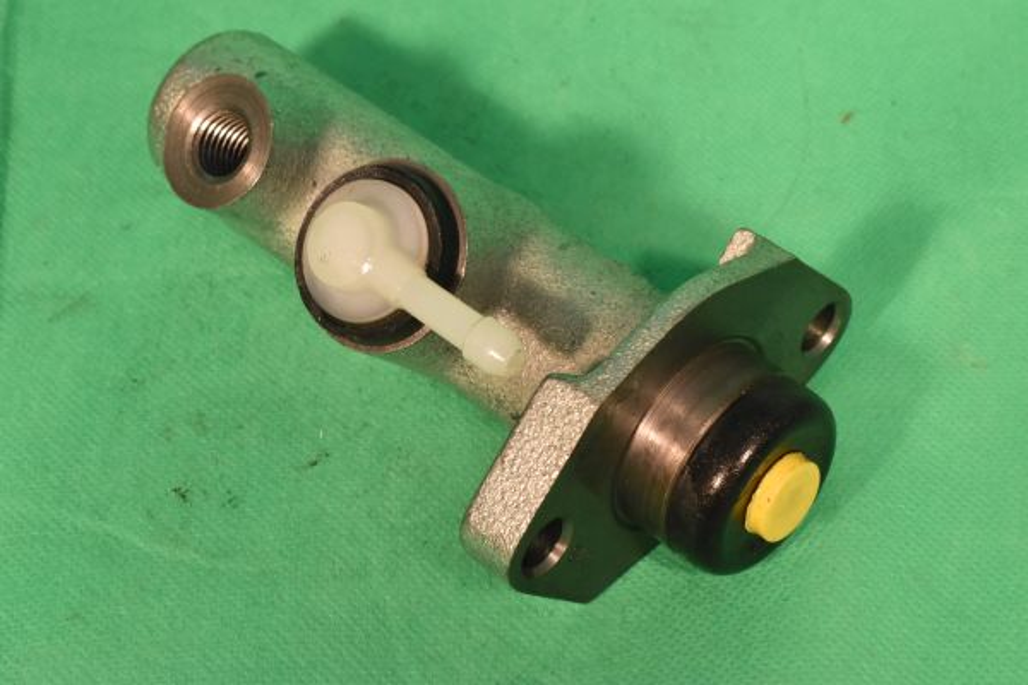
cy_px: 342
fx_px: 2056
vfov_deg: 18.9
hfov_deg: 28.1
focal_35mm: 72
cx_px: 514
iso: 2200
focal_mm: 48
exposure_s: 1/80
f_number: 18
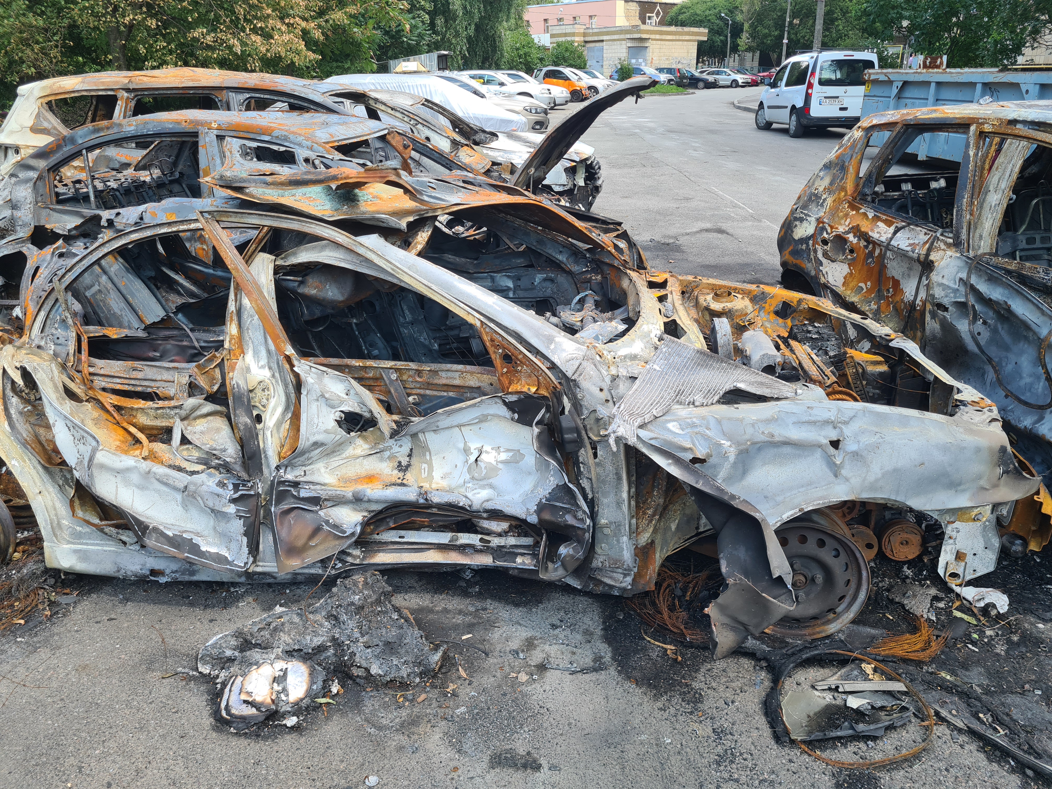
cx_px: 526
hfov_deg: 67.3
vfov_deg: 53.1
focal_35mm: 26
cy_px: 394
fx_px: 790
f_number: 1.8
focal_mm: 5.4
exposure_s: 1/445
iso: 50
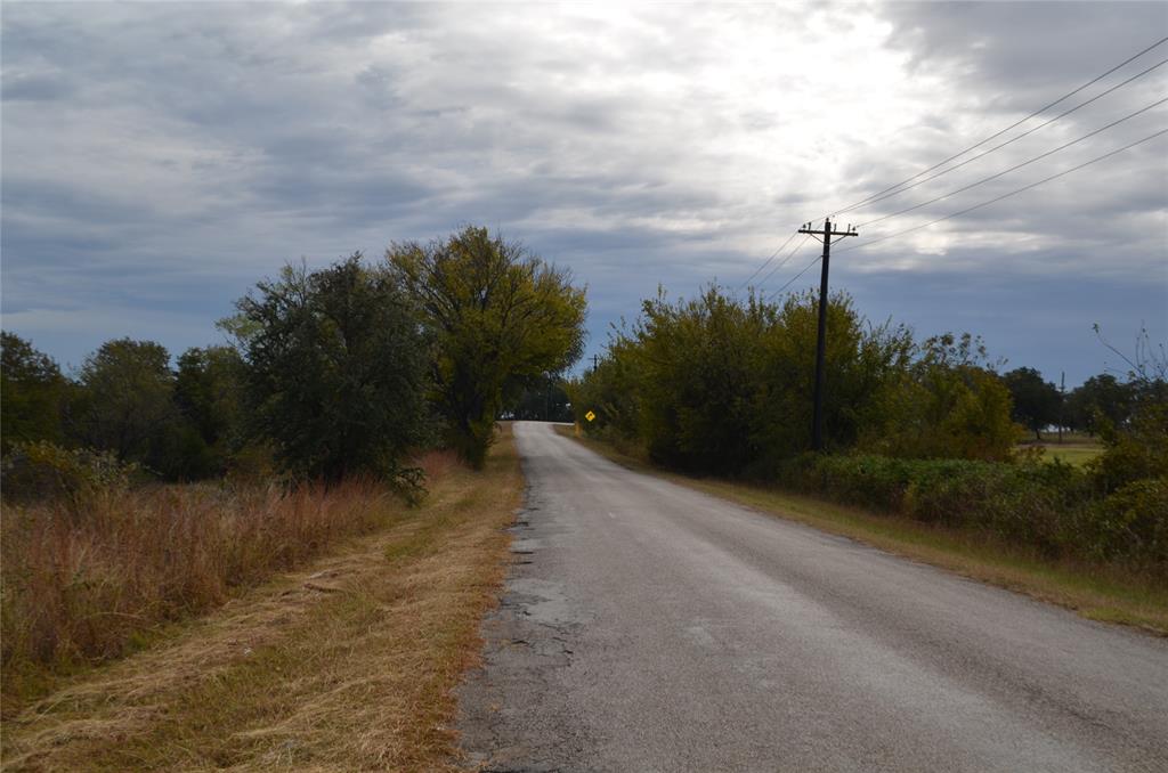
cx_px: 584
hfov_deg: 53.2
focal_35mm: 36
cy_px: 386
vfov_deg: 36.7
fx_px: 1165
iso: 100
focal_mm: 24
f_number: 8
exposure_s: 1/250
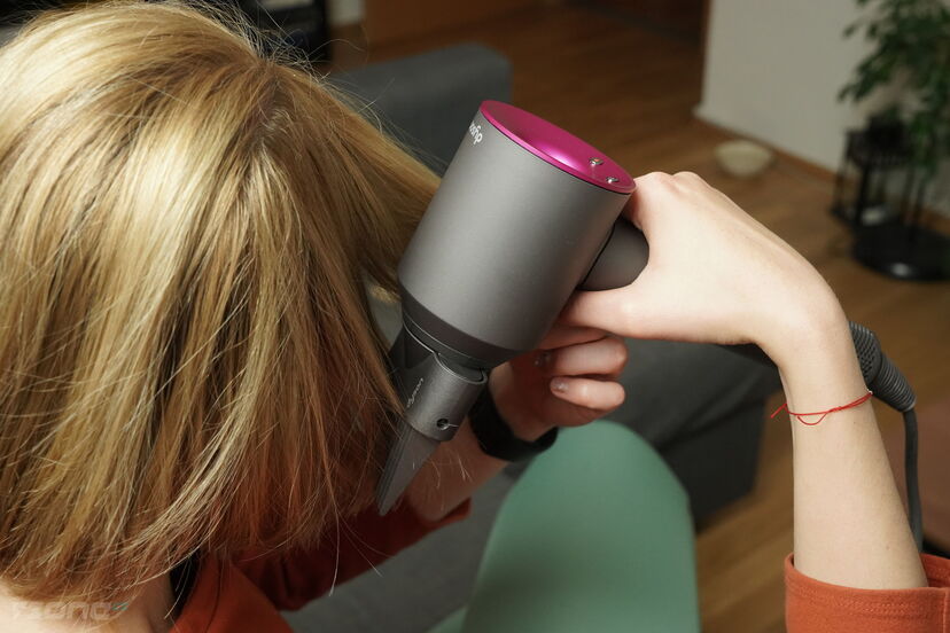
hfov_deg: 43.6
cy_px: 316
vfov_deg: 29.9
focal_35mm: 45
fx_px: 1187
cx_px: 475
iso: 4000
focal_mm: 45
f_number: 7.1
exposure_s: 1/200
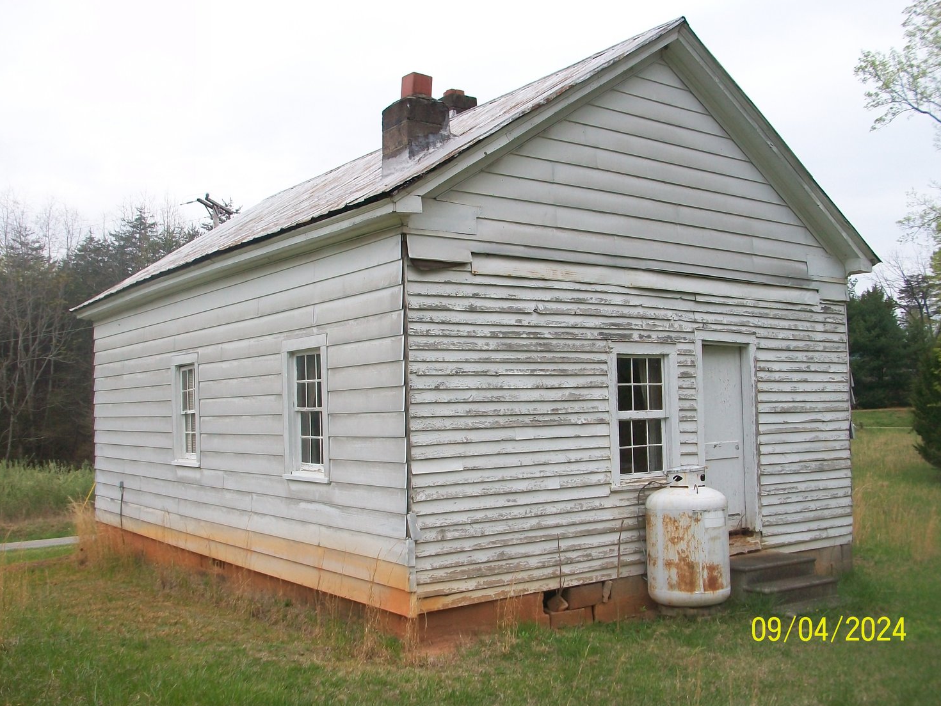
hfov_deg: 52.6
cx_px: 471
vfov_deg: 40.7
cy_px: 347
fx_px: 952
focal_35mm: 35
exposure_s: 1/320
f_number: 2.8
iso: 80
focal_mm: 5.7
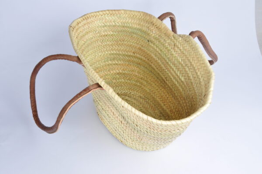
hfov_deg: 46.5
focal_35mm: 42
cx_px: 131
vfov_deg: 31.8
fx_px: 305
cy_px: 87
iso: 200
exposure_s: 1/6
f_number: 11
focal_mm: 28
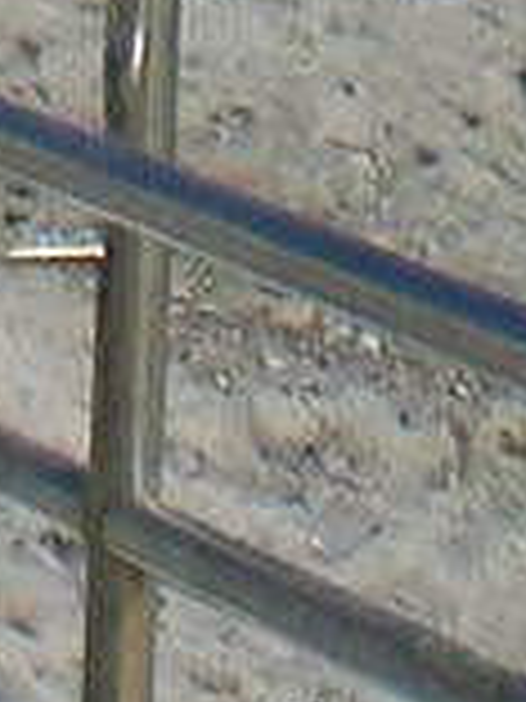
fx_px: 7881
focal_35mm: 389
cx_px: -324
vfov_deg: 4.7
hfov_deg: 3.8
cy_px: -1904
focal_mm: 6.3
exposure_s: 1/640
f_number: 4.4
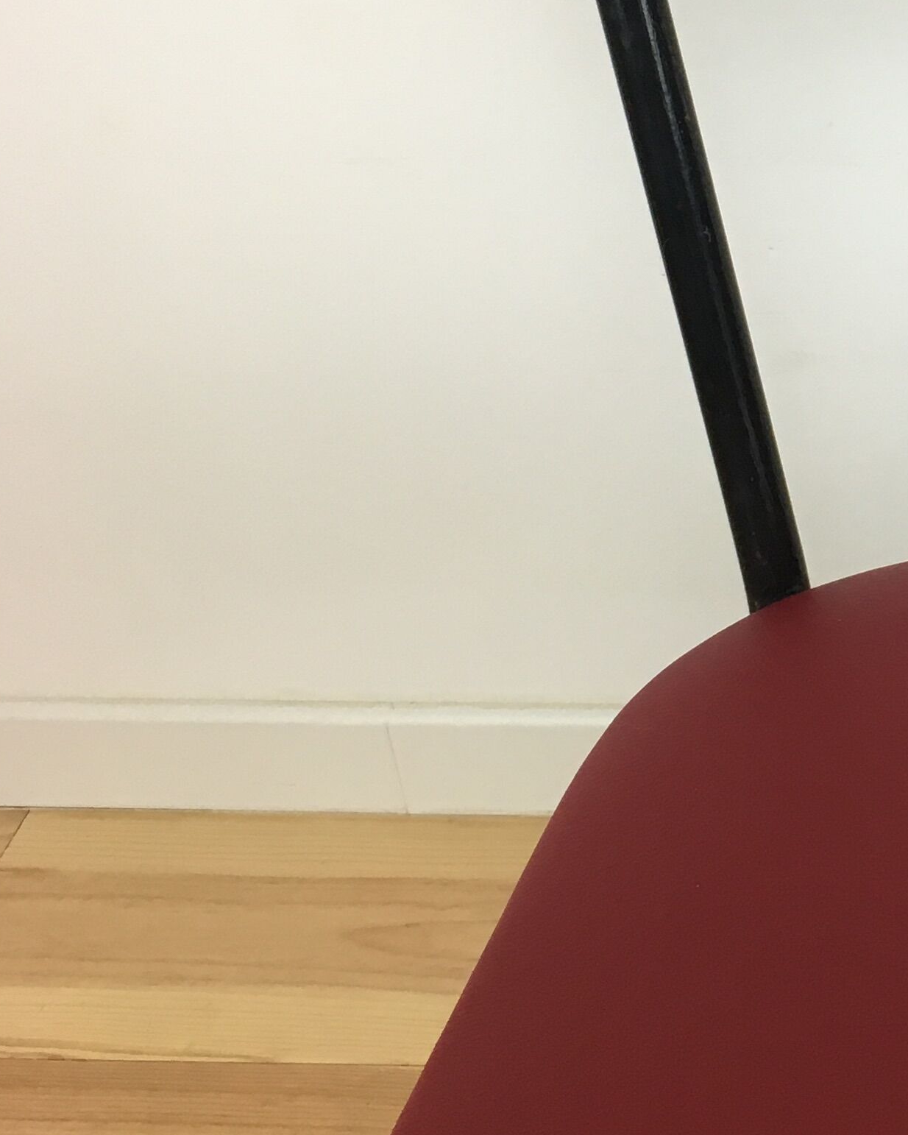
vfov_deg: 25.5
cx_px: 1078
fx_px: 2485
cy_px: 339
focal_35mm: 74
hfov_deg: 19.5
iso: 40
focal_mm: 4.15
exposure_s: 1/33
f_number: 2.2
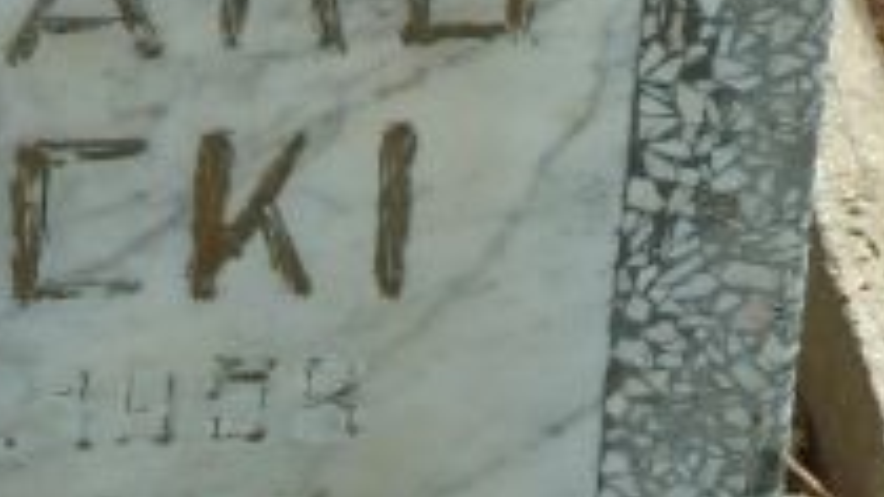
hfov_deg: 7.8
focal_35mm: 275
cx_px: -269
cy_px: 303
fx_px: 6444
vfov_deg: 4.4
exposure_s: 1/125
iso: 160
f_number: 4.2
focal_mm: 13.7
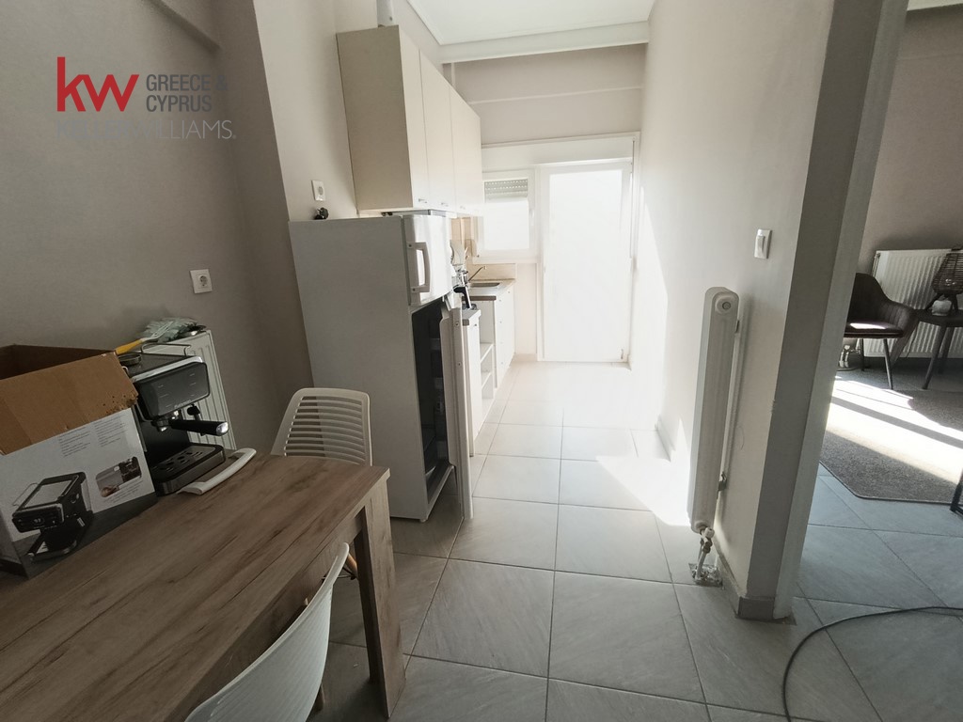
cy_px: 361
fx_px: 417
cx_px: 482
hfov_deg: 98.2
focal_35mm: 15
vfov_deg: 81.7
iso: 318
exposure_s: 1/100
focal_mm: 1.65
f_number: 2.2
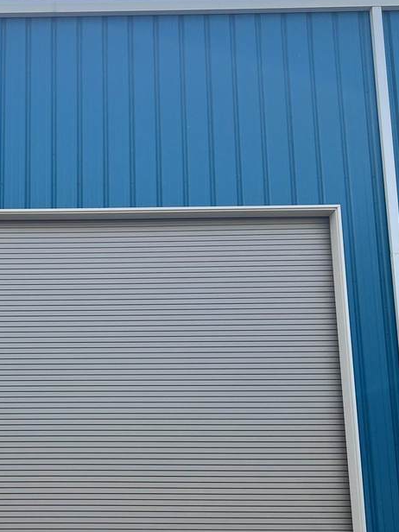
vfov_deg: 35.3
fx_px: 830
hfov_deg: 26.1
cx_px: 39
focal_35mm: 54
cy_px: 340
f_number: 1.5
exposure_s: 1/1553
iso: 50
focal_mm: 5.7
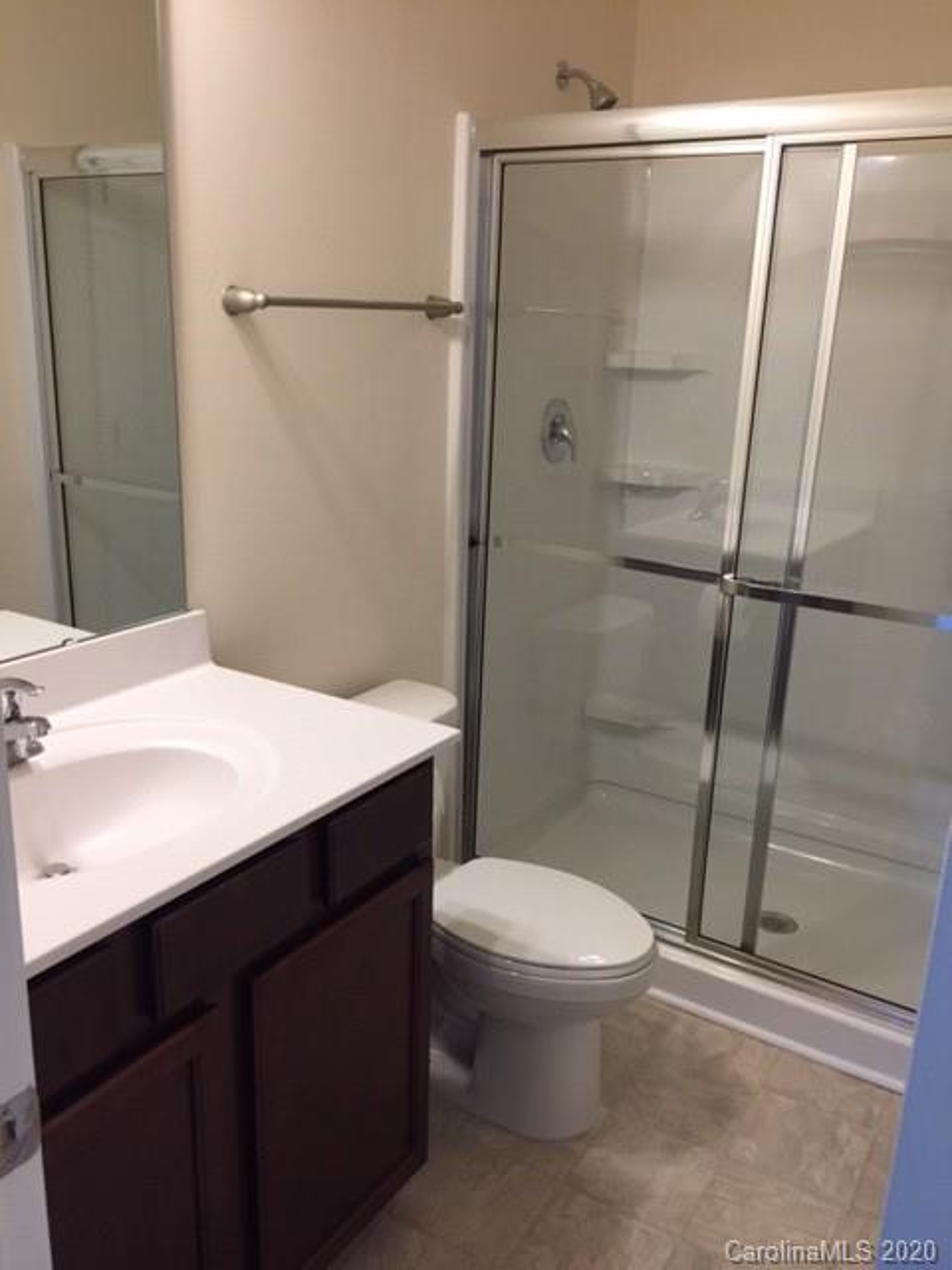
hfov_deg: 48.2
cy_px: 635
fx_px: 1063
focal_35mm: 29
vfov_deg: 61.7
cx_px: 476
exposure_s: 1/30
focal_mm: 4.15
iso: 50
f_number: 2.2
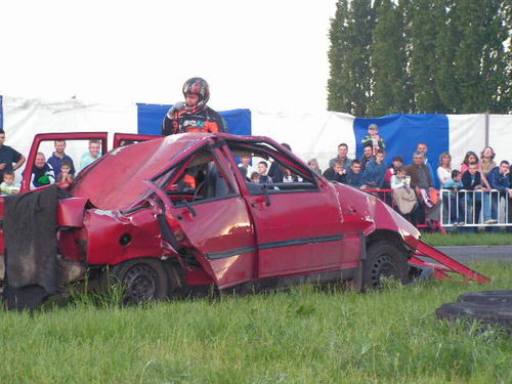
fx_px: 1523
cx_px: 256
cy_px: 192
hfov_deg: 19.1
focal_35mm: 103
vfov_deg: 14.4
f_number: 3.4
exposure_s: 1/100
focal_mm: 17.3
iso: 200
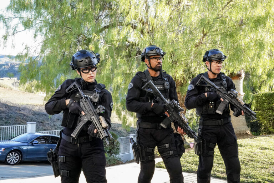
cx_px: 137
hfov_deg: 44.5
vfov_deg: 30.5
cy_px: 92
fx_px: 335
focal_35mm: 44
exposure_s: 1/200
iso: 8000
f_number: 20
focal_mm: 44
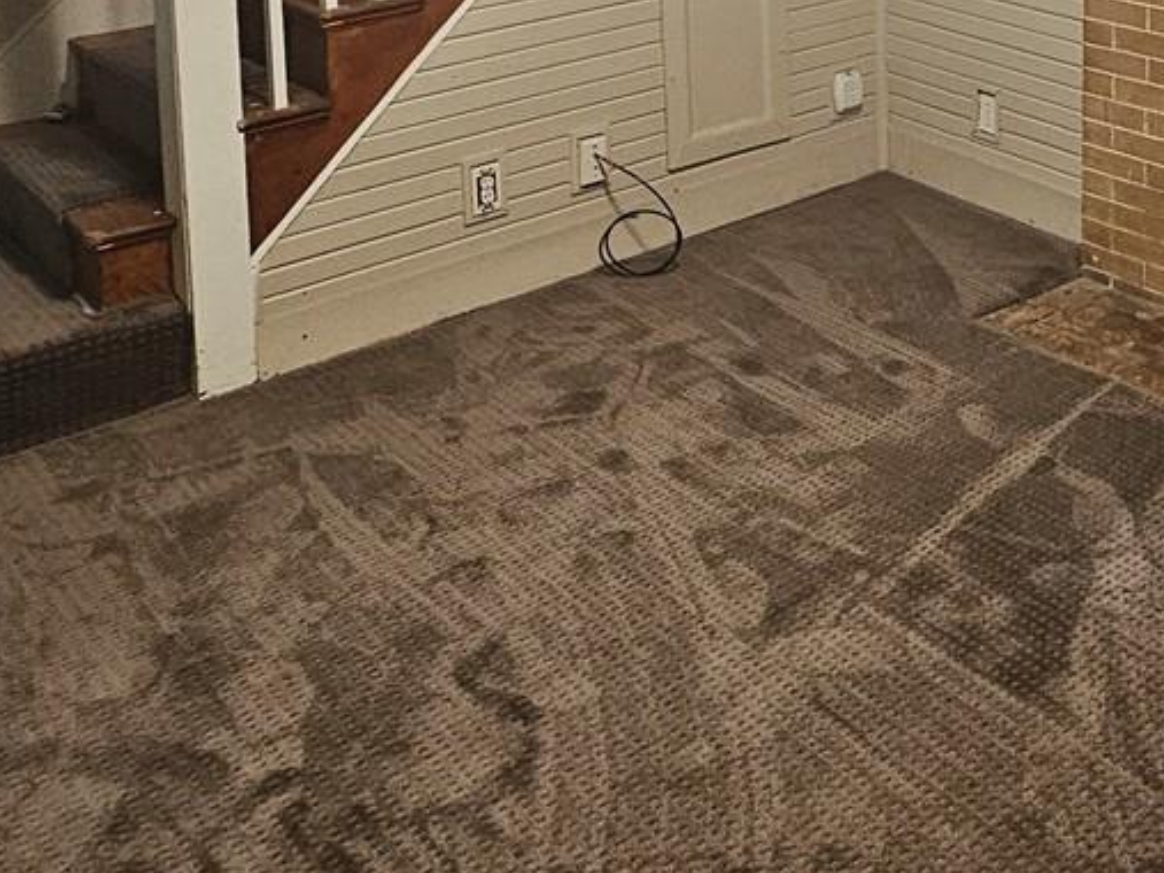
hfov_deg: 43.0
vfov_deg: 30.6
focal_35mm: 41
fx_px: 1378
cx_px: 980
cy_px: -131
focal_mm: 2.2
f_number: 2.2
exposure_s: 1/40
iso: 320
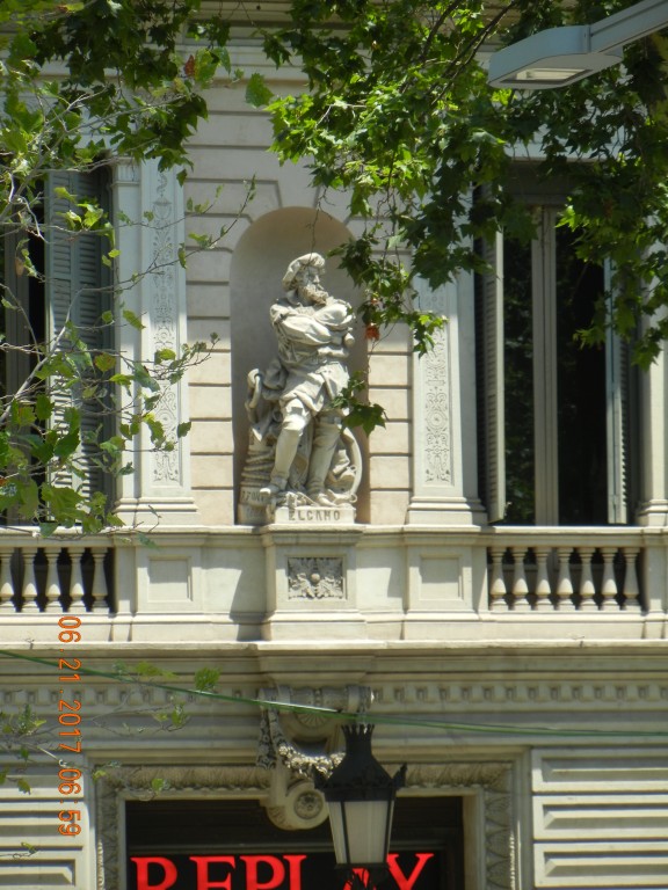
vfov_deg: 9.9
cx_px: 334
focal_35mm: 200
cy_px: 445
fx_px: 5146
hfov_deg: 7.4
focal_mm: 36
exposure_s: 1/386
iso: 160
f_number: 4.7
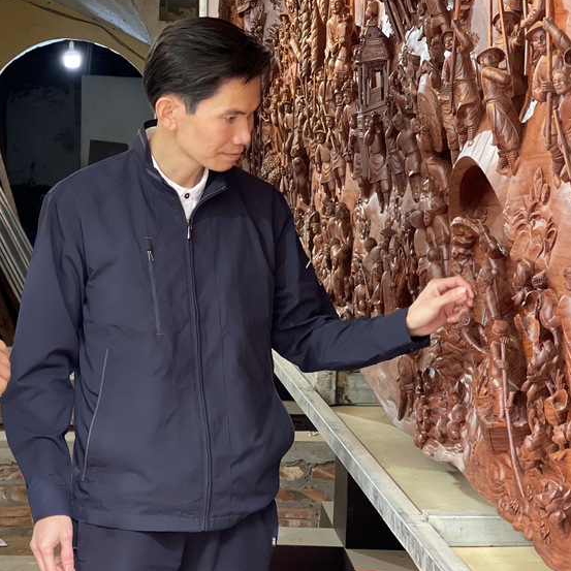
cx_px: 162
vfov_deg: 19.7
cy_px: 295
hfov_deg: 19.6
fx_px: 1642
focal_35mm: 88
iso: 200
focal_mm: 7.5
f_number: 2.2
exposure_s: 1/100
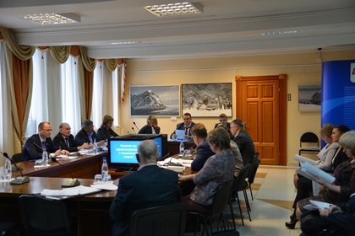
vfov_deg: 35.1
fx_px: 375
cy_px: 118
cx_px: 178
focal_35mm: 38
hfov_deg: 50.7
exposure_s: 1/60
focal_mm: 38
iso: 640
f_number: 4
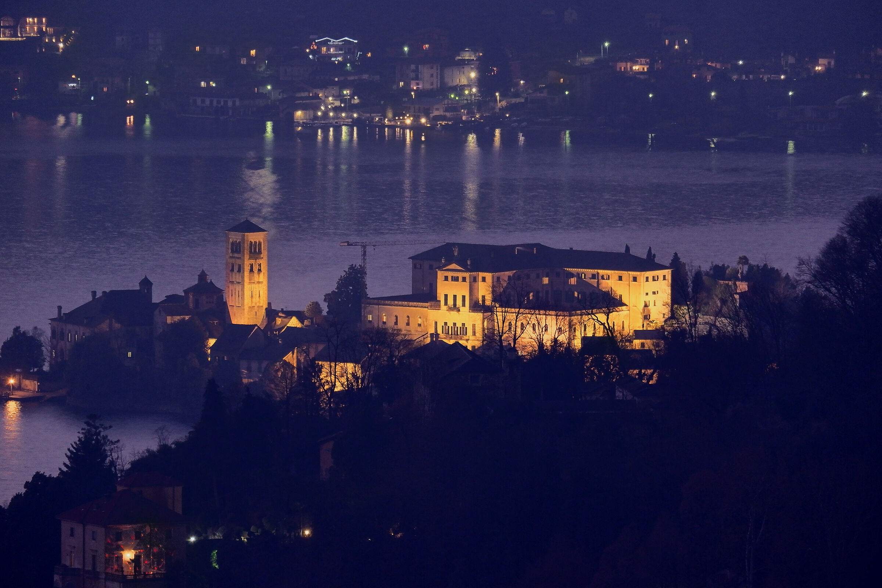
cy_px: 294
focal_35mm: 345
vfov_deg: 4.0
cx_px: 441
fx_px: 8452
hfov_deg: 6.0
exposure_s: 1/8
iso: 400
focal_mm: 230
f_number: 6.7
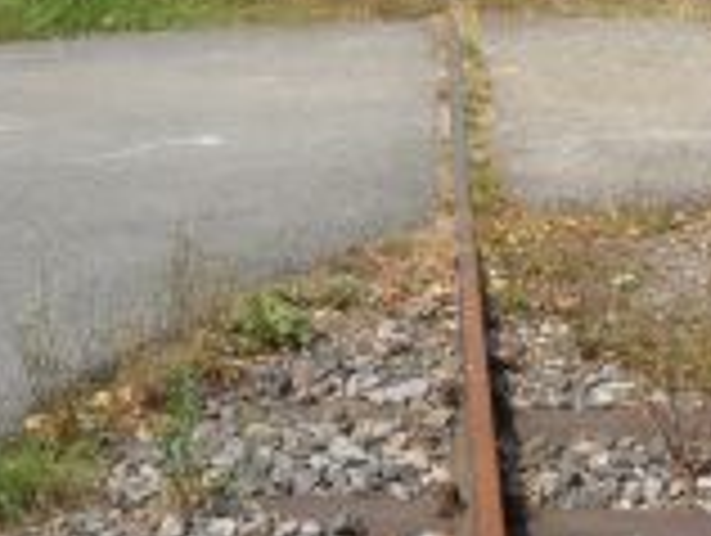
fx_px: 1995
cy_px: -194
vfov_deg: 14.5
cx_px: 526
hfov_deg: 20.1
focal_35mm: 97
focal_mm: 5.2
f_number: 5.6
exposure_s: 1/400
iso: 100
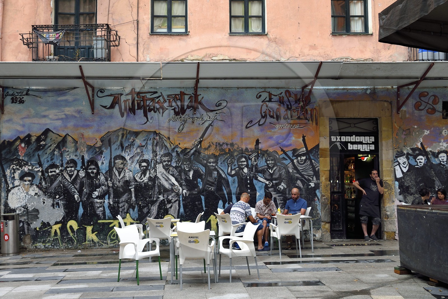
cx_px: 224
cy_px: 150
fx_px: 473
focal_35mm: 38
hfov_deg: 50.7
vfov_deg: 35.0
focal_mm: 38
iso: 800
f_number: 5.6
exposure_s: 1/60
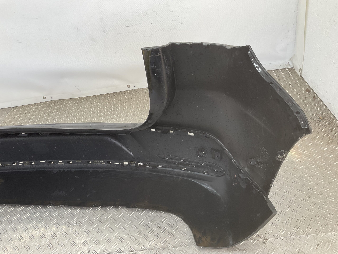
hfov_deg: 61.7
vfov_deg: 48.2
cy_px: 127
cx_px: 169
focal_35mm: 29
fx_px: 283
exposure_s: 1/100
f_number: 1.8
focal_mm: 3
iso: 25
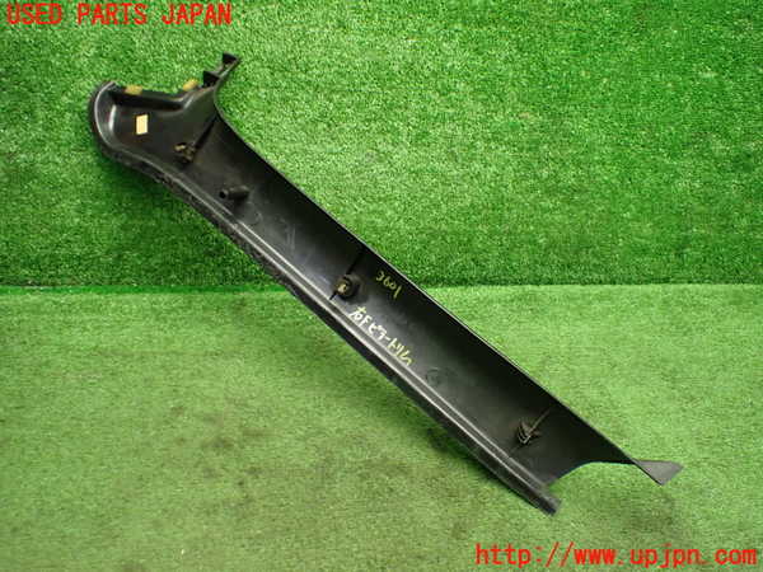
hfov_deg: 60.0
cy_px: 286
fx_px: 661
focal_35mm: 30
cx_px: 382
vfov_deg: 46.8
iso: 800
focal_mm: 5.4
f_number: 2.3
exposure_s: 1/100
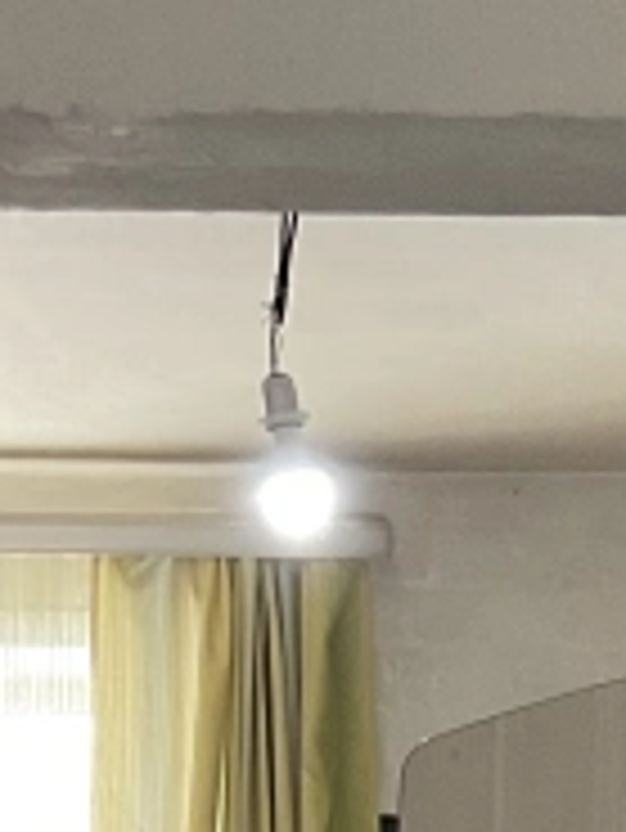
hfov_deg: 8.8
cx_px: 563
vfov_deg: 10.8
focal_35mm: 169
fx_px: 4070
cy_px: 1556
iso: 64
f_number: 1.8
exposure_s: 1/69
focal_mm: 3
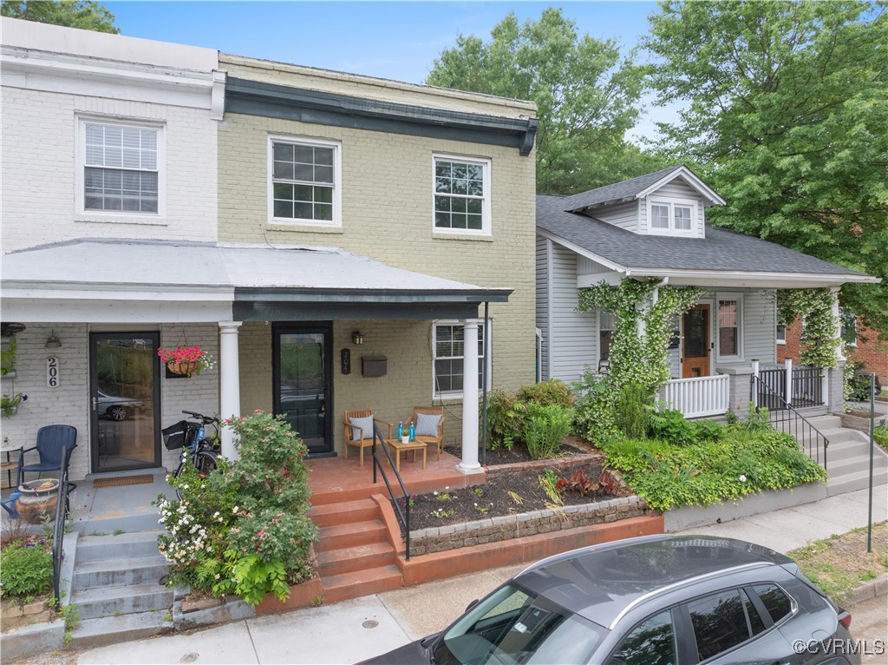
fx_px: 615
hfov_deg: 71.6
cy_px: 332
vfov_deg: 56.7
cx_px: 444
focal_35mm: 24
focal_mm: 12.29
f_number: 2.8
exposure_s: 1/800
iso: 210
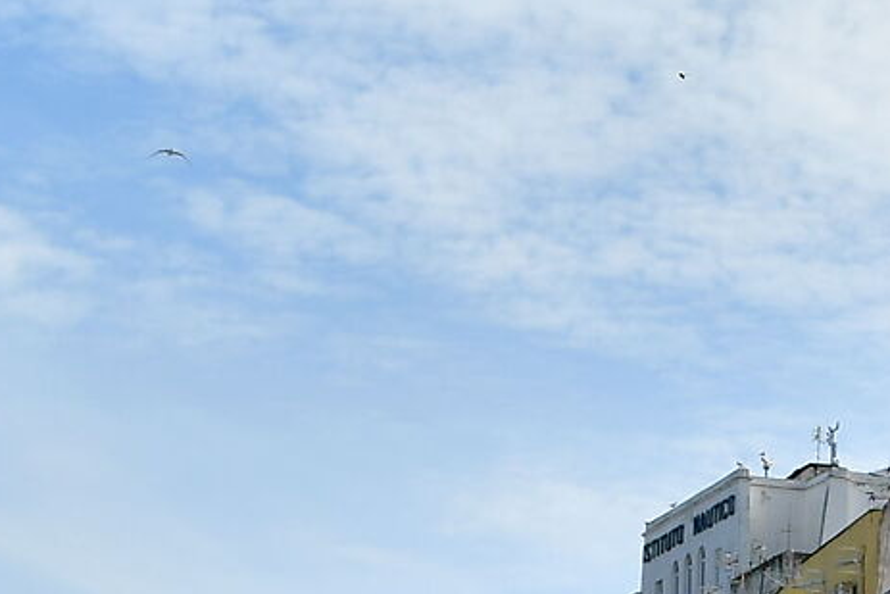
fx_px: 3462
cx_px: 1146
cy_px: 809
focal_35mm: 140
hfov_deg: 14.1
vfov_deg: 9.6
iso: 100
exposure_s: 1/1600
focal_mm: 18
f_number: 5
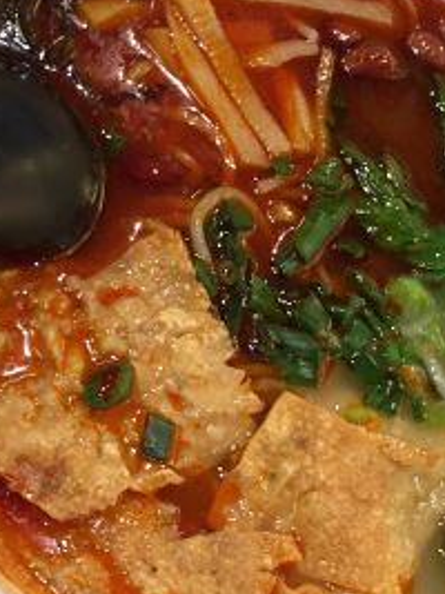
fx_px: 1304
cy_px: 220
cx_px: 248
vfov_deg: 25.6
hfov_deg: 19.4
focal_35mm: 76
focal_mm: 4.15
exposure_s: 1/33
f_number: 2.2
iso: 160
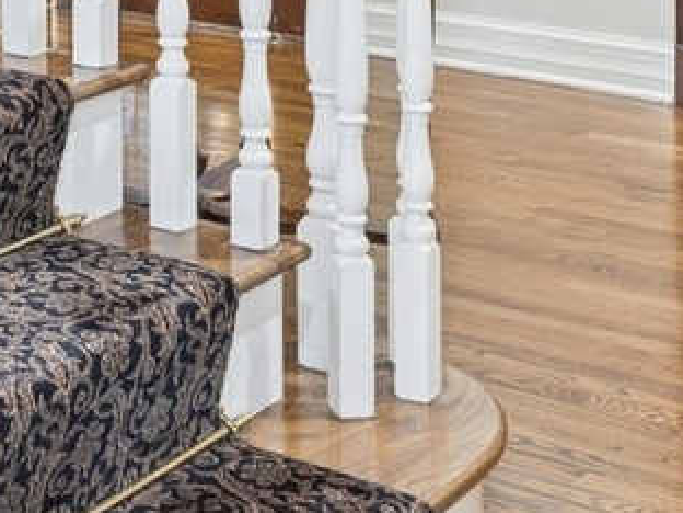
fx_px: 1874
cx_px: -107
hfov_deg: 19.6
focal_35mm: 95
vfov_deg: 14.0
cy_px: -368
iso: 200
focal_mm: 19
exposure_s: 1/4
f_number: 9.5
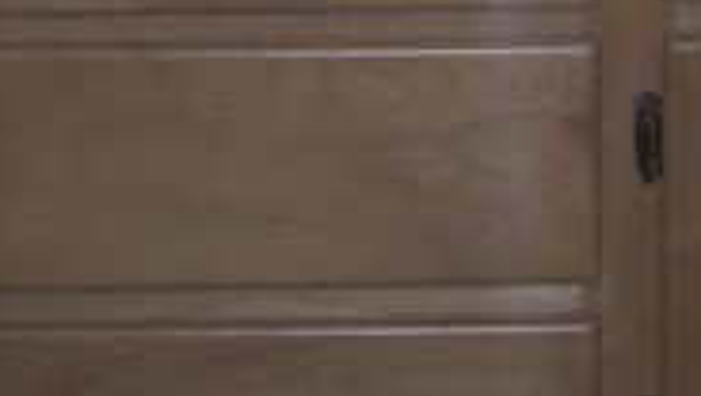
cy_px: -975
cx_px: 693
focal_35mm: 230
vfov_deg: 4.9
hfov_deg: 9.3
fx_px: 4280
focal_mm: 7.9
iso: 200
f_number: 2.8
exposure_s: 1/60
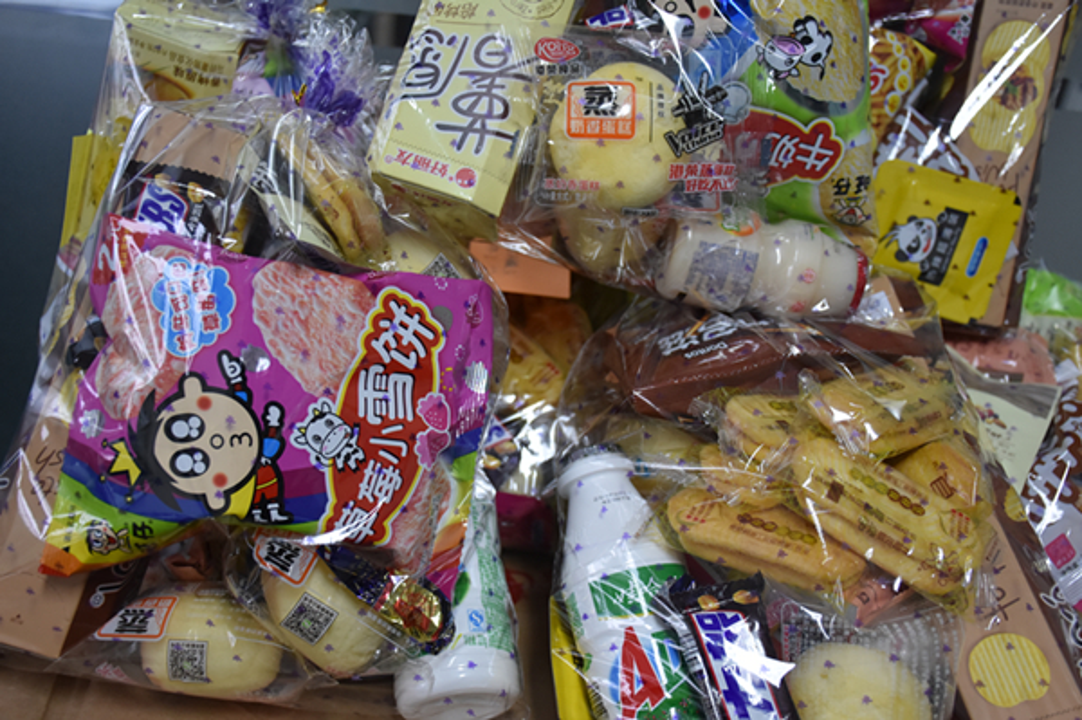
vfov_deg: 33.0
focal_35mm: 40
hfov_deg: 48.0
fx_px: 1216
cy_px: 360
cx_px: 541
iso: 800
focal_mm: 27
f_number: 4
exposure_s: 1/60
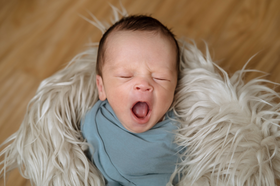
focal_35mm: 53
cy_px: 93
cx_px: 140
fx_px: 412
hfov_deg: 37.5
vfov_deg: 25.5
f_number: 2.8
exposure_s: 1/200
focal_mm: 35
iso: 160
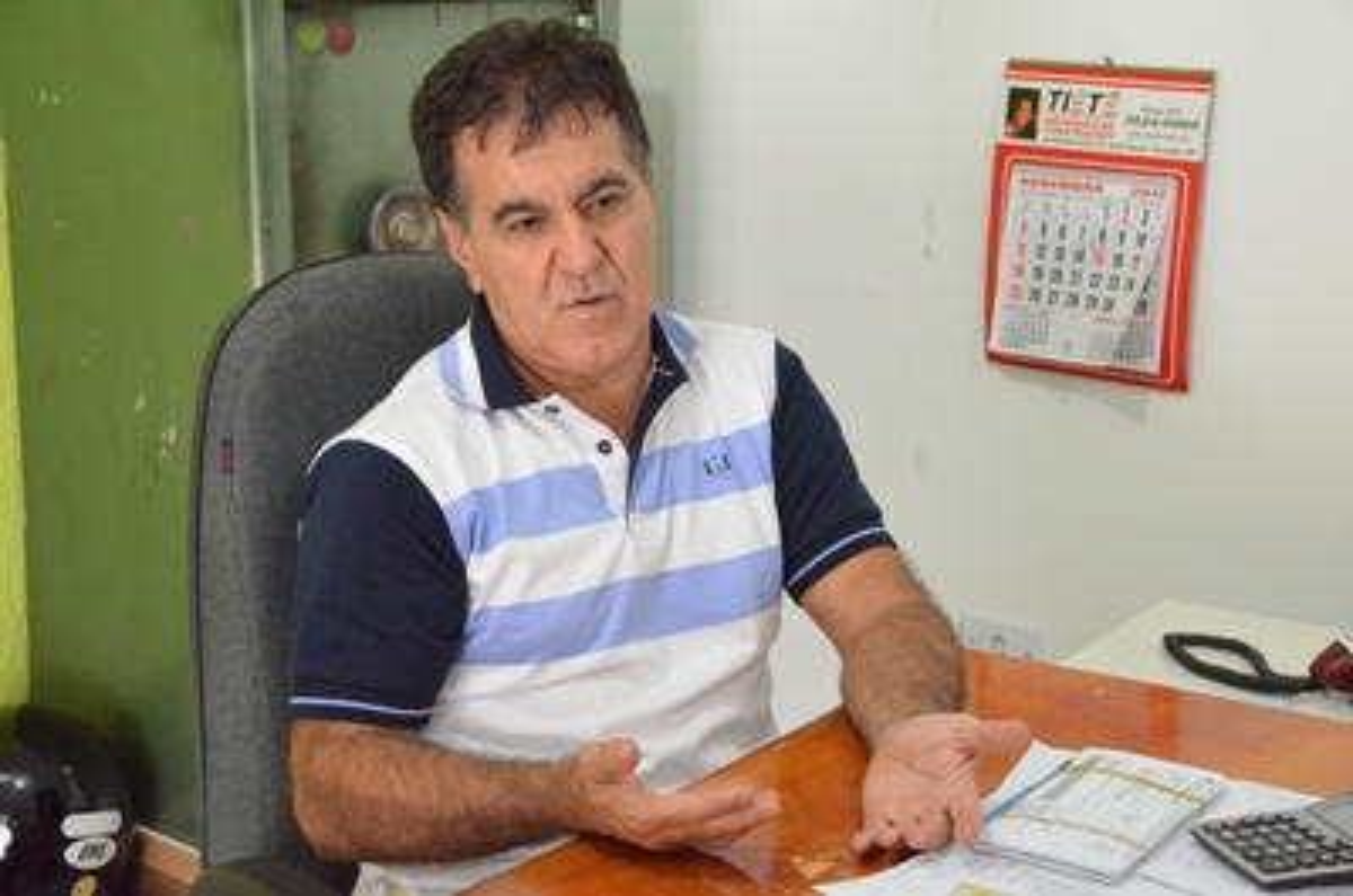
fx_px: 2476
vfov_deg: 20.5
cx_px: 676
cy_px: 448
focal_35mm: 66
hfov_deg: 30.6
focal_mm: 44
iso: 5000
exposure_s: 1/160
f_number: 4.5
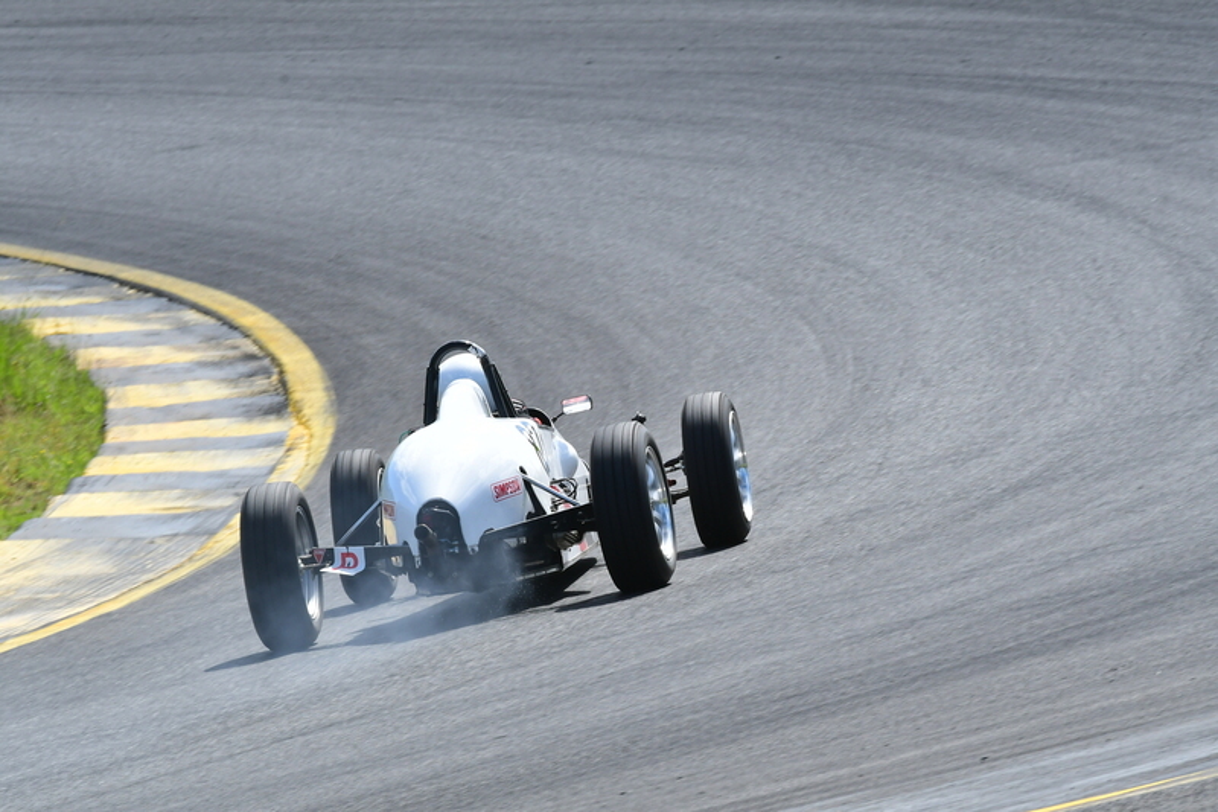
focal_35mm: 570
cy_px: 406
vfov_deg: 2.4
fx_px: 19280
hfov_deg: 3.6
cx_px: 609
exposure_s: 1/320
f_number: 14
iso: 500
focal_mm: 380
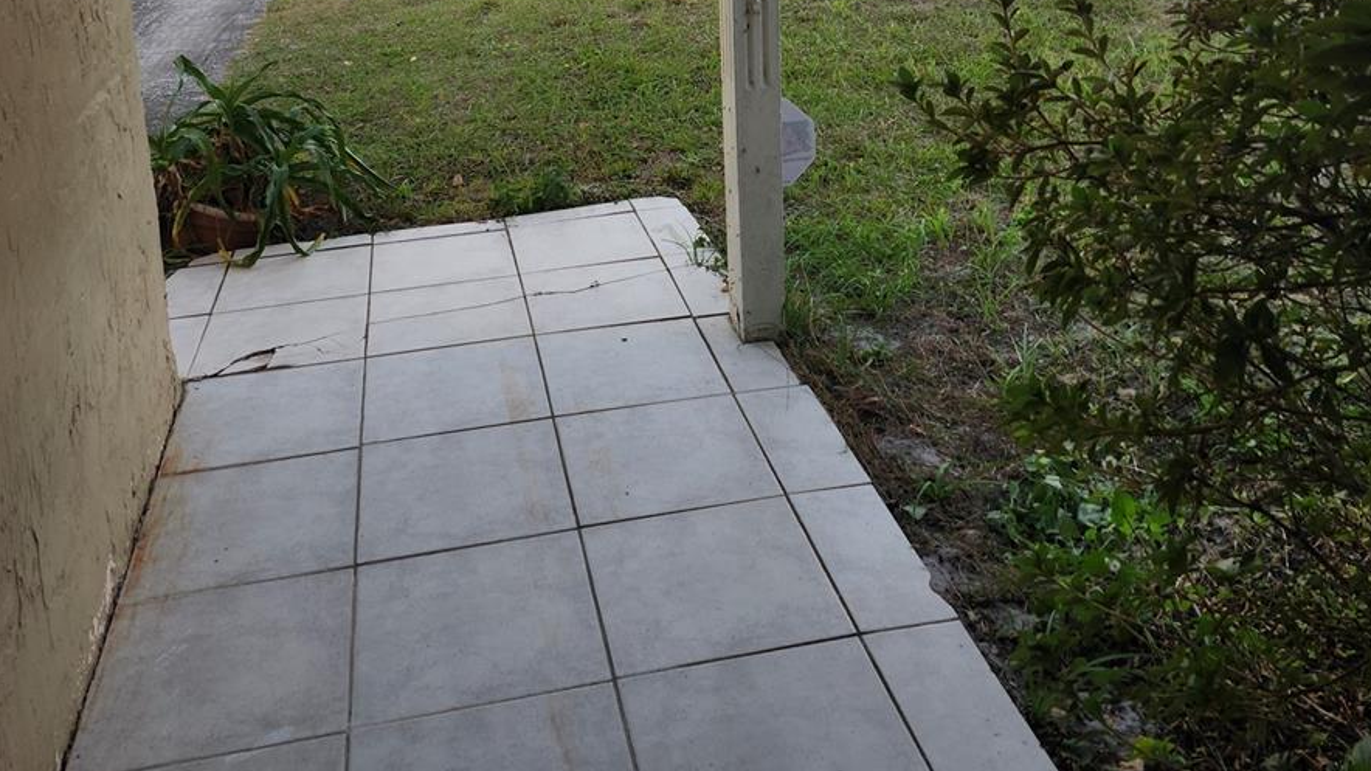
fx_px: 1236
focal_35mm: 34
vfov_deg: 31.8
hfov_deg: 58.0
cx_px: 690
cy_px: -11
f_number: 1.8
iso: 100
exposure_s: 1/180
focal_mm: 5.54
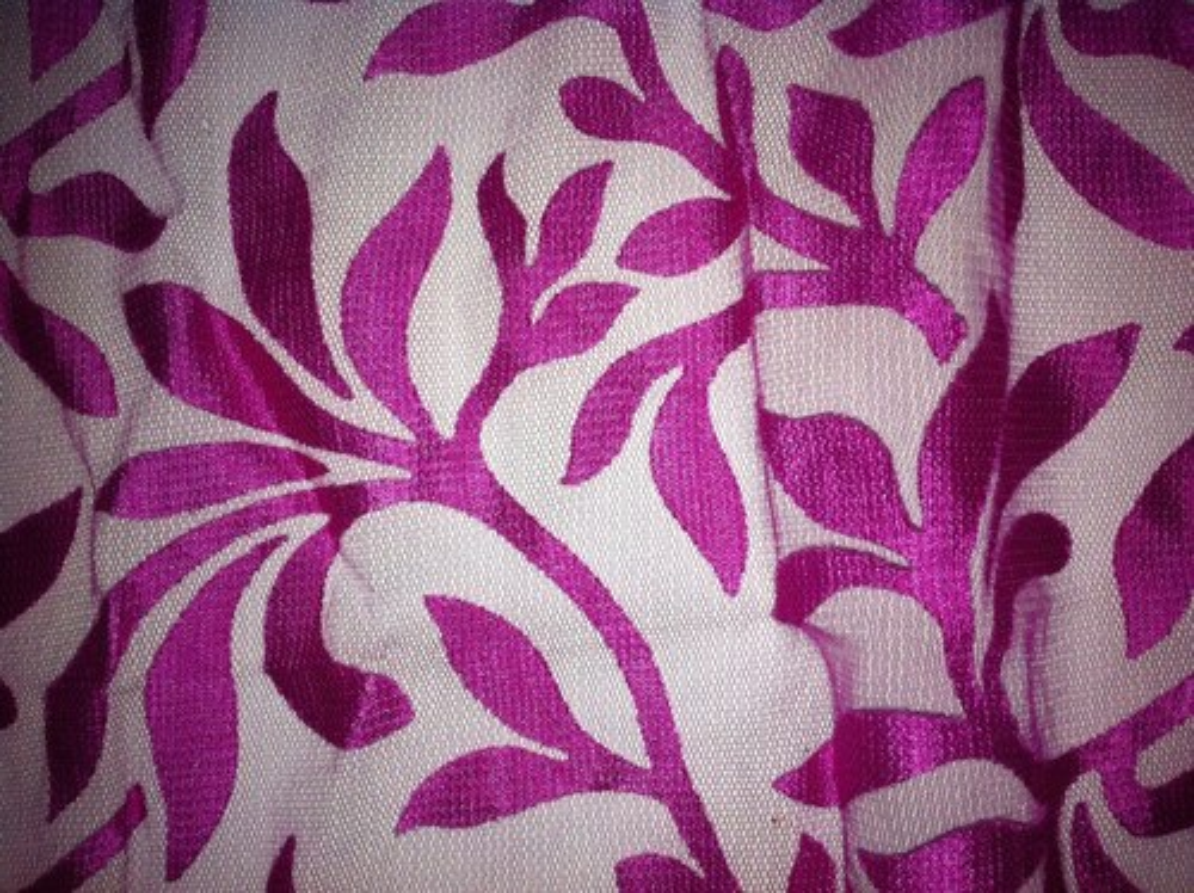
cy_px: 446
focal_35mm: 35
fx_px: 1206
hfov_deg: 52.7
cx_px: 597
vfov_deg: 40.6
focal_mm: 3.85
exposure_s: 1/112
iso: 80
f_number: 2.8
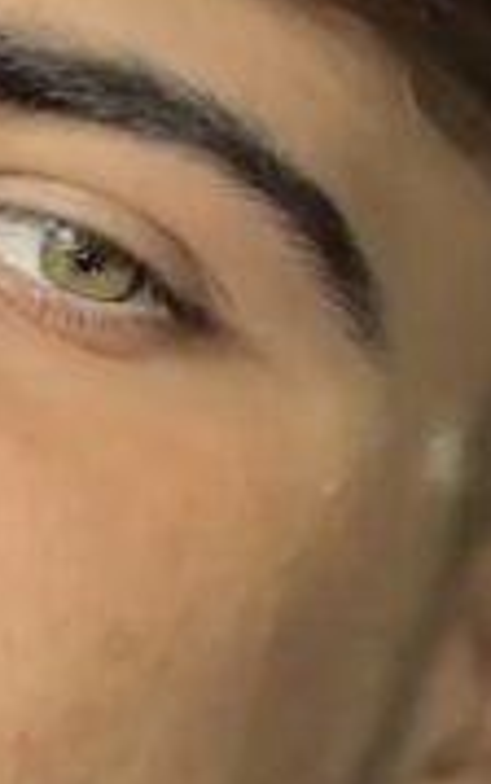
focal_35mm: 182
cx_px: -105
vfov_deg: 11.4
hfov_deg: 7.2
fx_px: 3894
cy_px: -39
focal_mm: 2.69
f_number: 1.9
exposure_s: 1/60
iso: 80
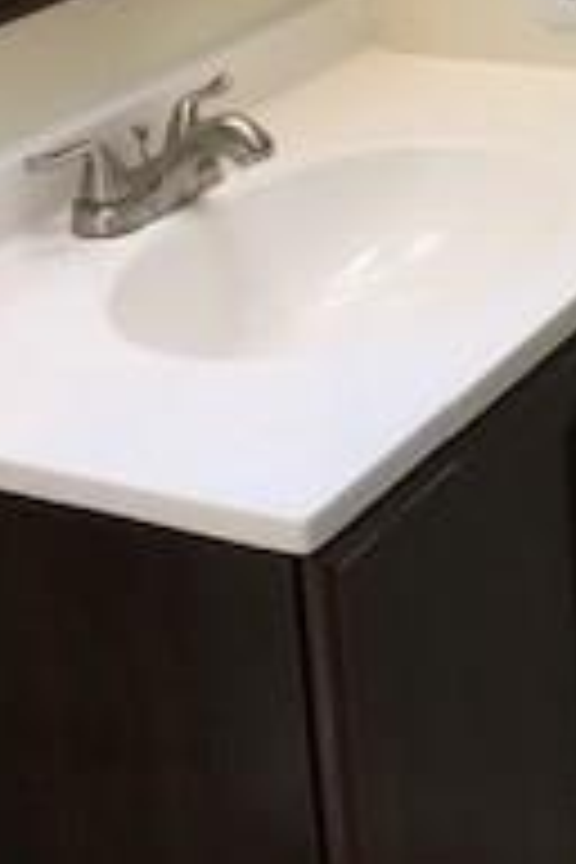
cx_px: 630
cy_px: -90
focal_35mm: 97
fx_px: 2328
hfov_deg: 13.8
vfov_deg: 20.1
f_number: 1.8
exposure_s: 1/120
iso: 40
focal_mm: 3.99
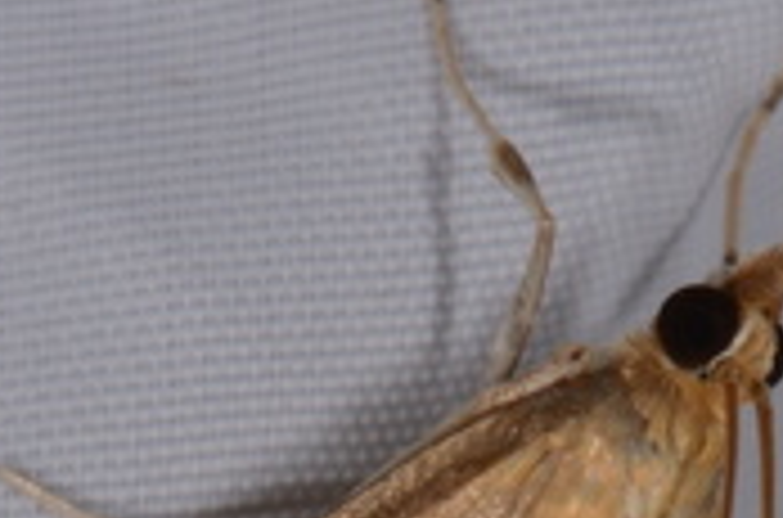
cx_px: 562
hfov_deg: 3.6
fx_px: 12608
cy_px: 631
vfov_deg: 2.3
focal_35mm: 581
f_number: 32
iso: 100
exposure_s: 1/60
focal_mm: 85
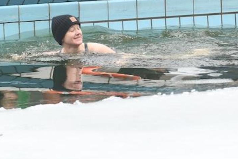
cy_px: 1
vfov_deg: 3.4
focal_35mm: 406
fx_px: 2684
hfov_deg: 5.1
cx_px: 197
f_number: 3.5
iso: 400
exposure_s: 1/250
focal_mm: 100
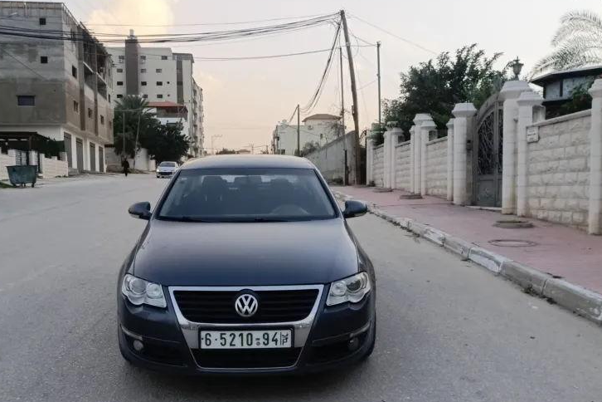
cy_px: 234
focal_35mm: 33
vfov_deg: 39.9
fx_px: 552
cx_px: 268
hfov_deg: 57.1
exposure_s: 1/127
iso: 50
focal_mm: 5.25
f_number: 1.7
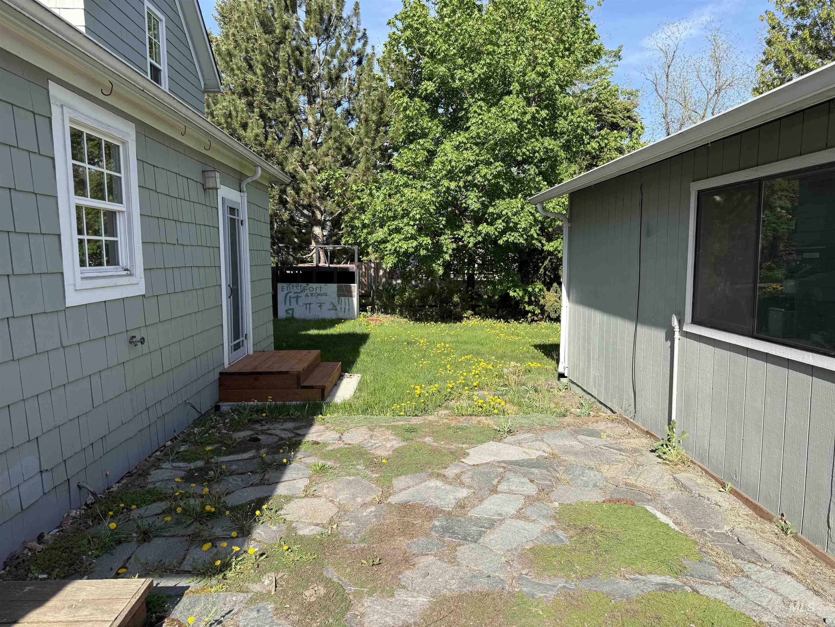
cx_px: 418
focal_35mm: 24
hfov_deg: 71.6
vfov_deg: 56.8
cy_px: 314
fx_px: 579
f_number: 1.78
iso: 80
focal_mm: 6.76
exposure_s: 1/2370
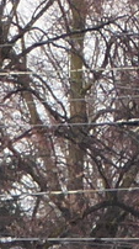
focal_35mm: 1087
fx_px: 7152
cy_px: 452
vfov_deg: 2.0
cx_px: -246
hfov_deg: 1.1
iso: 125
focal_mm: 27.1
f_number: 5.4
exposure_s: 1/100
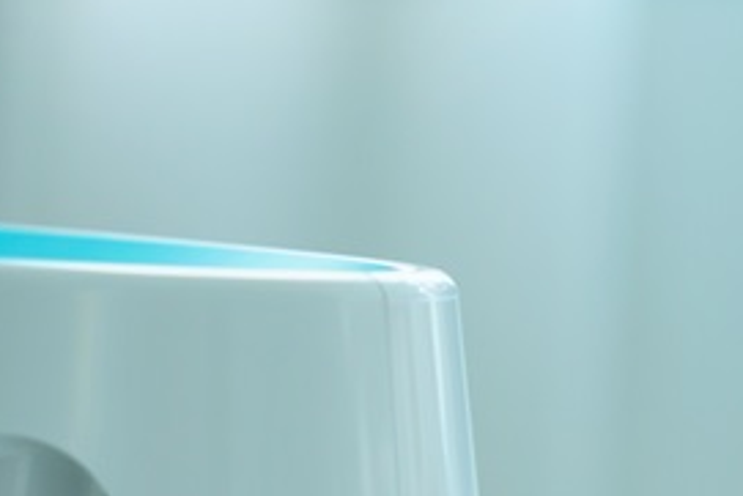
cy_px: 315
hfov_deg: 7.8
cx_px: -535
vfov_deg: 5.3
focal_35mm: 258
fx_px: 5327
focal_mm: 70
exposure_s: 1/100
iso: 800
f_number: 2.8
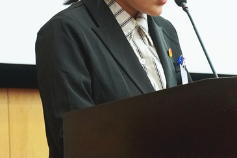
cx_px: 209
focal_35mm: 299
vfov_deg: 4.6
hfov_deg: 6.9
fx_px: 1968
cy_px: 41
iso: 6400
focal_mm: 91
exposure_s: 1/80
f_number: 5.6
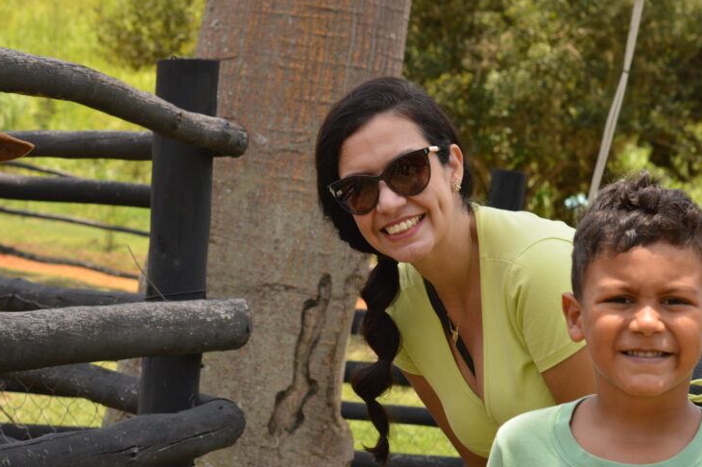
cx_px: 285
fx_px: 2046
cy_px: 319
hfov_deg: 19.5
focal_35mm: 105
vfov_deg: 13.0
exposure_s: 1/200
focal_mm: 50
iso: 100
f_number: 8
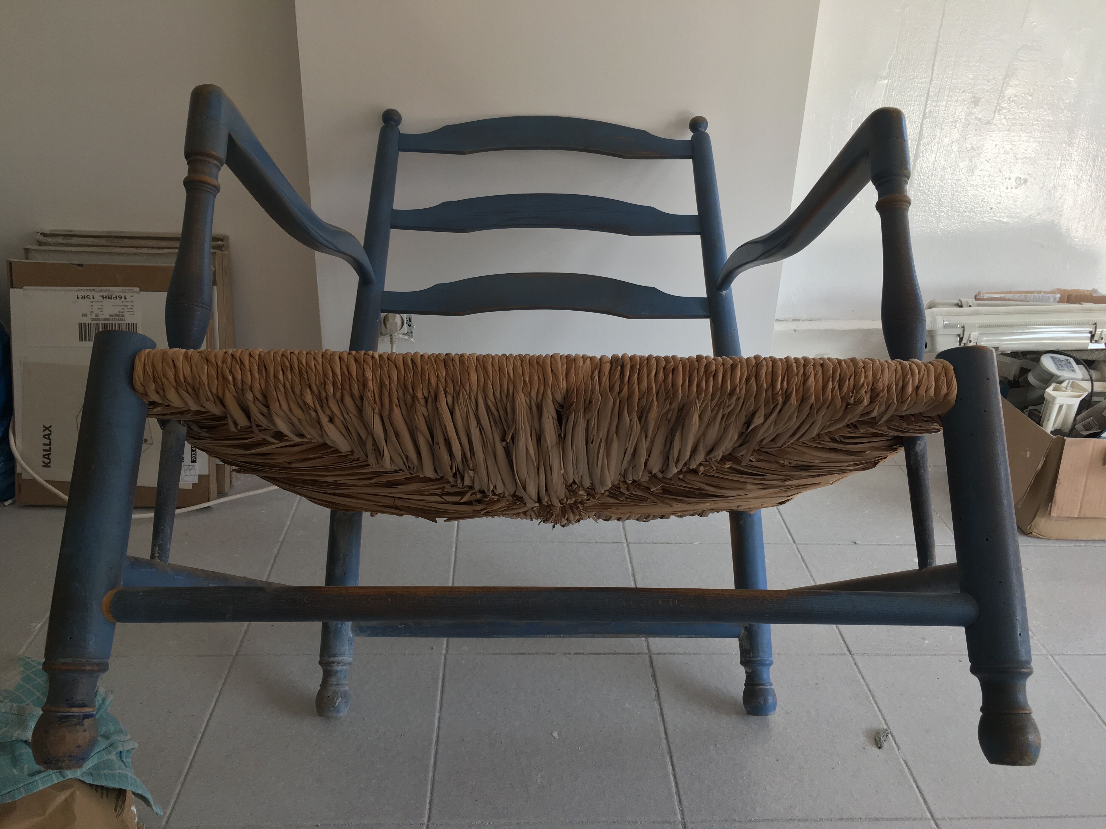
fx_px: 927
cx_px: 553
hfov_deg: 61.7
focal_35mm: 29
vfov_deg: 48.2
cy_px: 414
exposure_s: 1/100
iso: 32
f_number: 2.2
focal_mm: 4.15
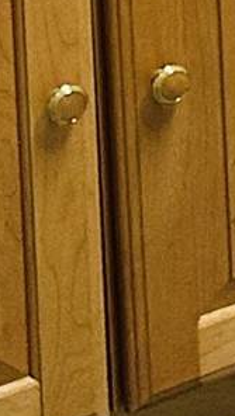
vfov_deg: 7.2
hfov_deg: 3.8
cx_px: 1366
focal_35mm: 271
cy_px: -760
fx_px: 2995
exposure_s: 1/60
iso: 160
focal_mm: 6.86
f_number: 1.78
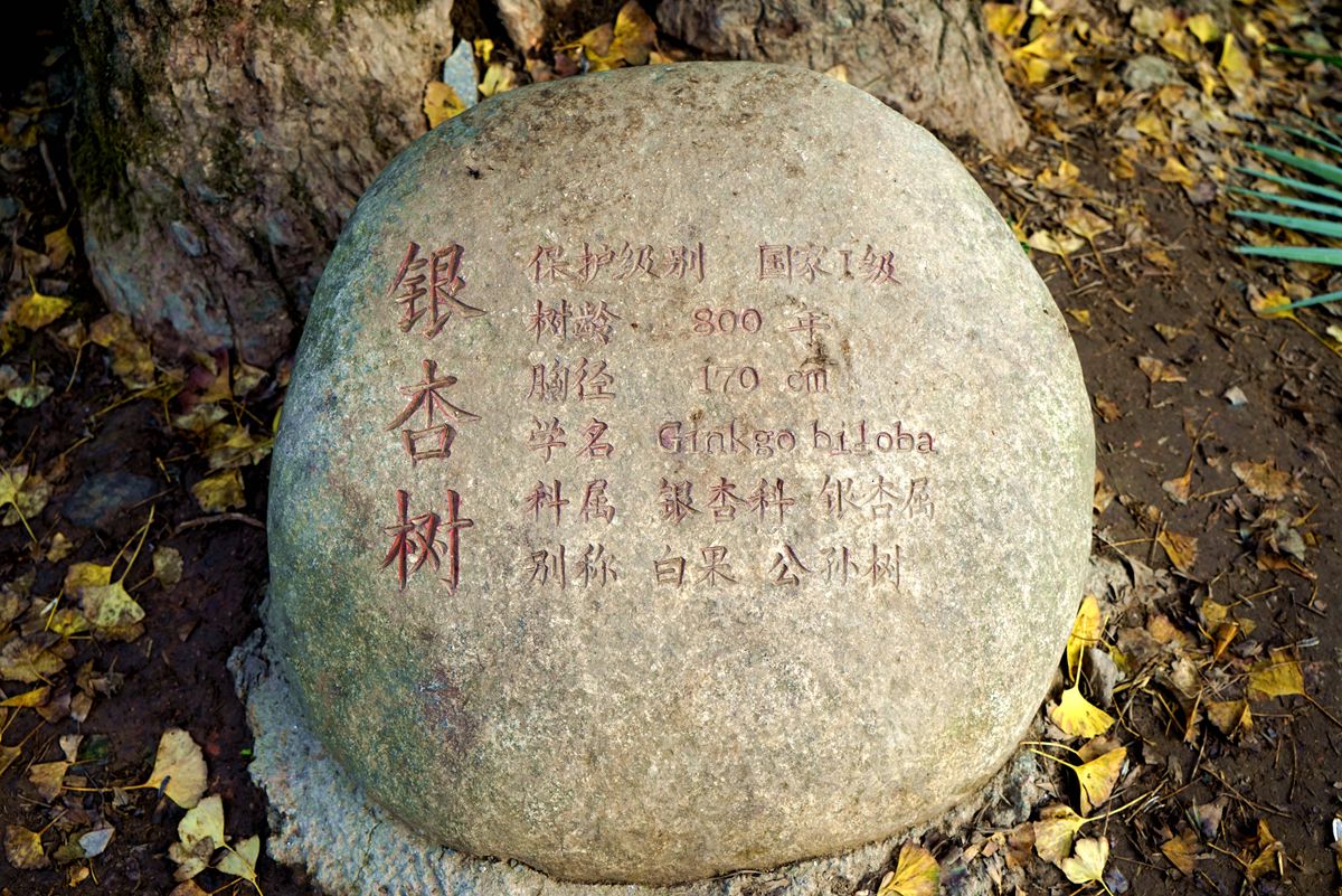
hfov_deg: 49.5
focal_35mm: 39
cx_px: 671
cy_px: 448
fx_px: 1454
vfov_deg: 34.2
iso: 100
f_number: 5
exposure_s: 1/200
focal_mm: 39
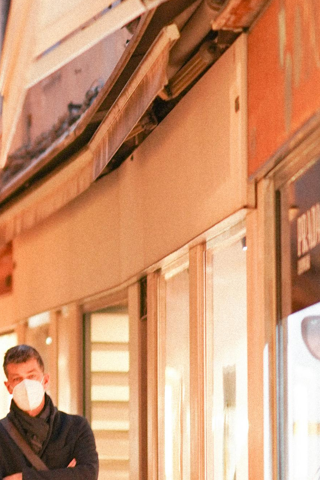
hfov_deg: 5.2
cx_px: -151
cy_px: 148
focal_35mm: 262
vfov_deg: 7.9
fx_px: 3492
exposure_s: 1/250
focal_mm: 85
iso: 640
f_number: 1.4
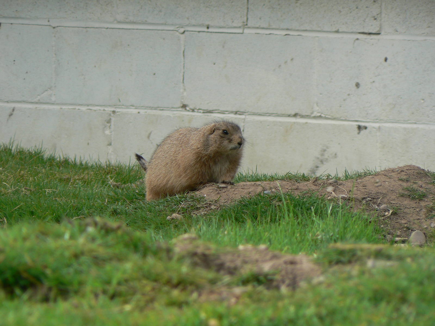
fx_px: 5429
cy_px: 163
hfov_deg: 4.6
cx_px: 218
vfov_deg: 3.4
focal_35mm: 432
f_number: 5.6
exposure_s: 1/250
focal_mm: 72
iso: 80
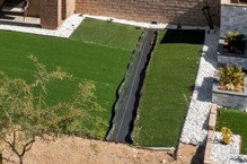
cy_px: -70
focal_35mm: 82
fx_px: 561
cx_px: -59
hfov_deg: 22.6
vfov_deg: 15.5
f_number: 9
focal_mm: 10.26
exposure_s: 1/100
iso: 100
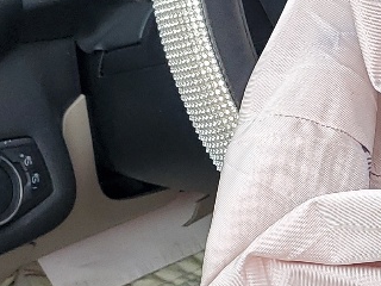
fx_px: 1431
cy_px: 212
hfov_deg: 14.5
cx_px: 493
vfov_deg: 11.4
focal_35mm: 130
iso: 50
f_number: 1.5
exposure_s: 1/263
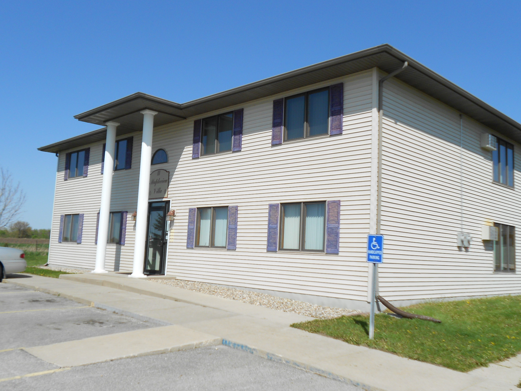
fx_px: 497
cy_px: 194
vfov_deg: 42.9
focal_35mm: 33
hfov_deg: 55.4
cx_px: 264
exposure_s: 1/1250
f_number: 3.6
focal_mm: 5.8
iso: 80
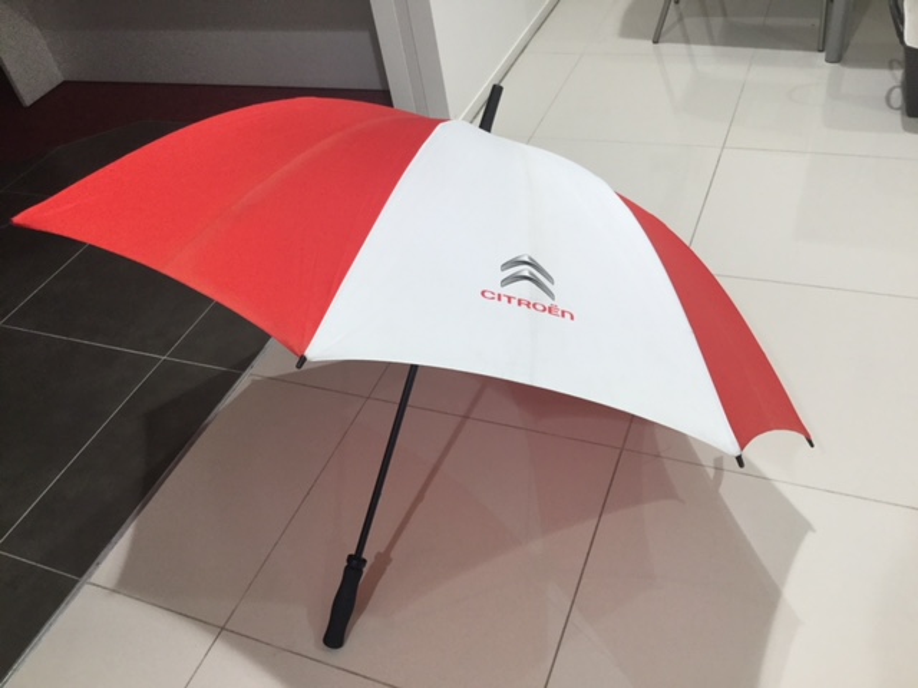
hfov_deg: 58.4
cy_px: 344
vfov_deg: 45.4
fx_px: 822
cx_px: 459
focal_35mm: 31
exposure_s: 1/30
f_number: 2.4
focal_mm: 3.3
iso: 32
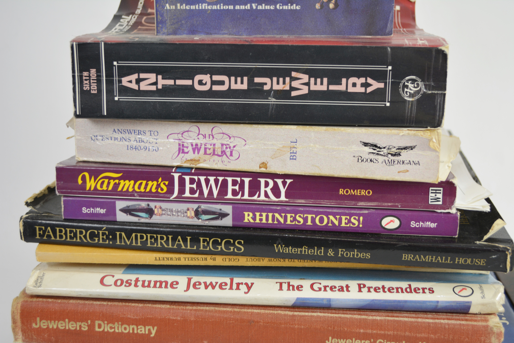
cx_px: 257
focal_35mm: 45
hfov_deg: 43.6
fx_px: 642
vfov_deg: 29.9
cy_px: 172
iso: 400
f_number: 4.5
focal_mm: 30
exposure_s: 1/80
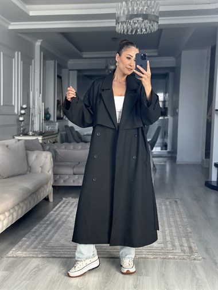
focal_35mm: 48
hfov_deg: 30.3
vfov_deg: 39.6
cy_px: 145
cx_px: 109
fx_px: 403
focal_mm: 6.86
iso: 100
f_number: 1.78
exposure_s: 1/161
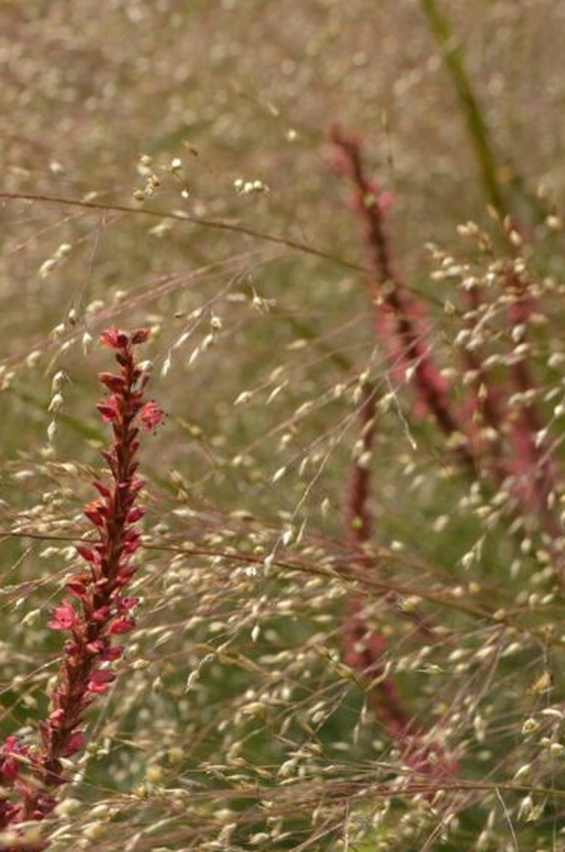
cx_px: 113
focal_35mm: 123
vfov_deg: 16.7
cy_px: 526
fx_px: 2902
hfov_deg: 11.1
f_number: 9
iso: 640
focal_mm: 45
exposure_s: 1/1000
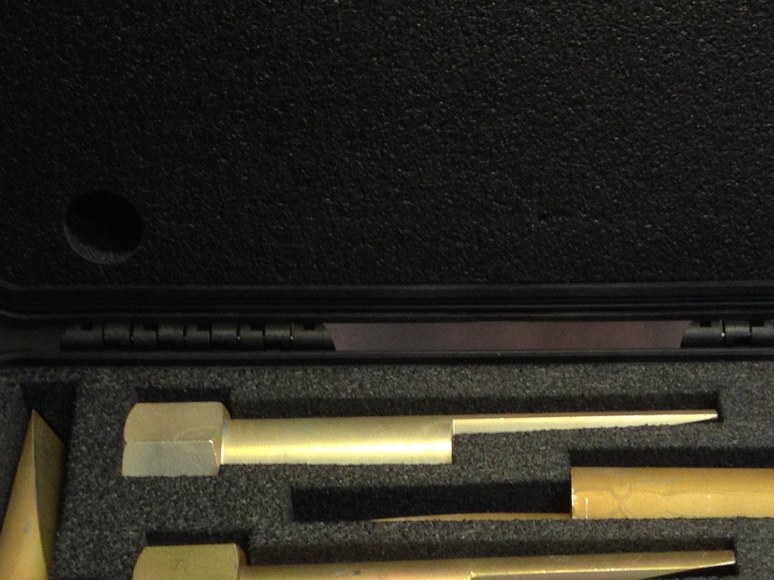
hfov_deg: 20.5
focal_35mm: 95
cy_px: 584
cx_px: 560
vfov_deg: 15.3
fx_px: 2124
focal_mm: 4.28
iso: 64
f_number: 2.4
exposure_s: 1/30
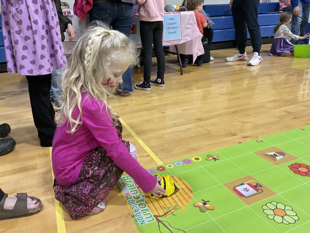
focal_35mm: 29
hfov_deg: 61.7
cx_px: 155
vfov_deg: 48.2
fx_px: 260
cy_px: 116
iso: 125
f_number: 1.8
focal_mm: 3
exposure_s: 1/60
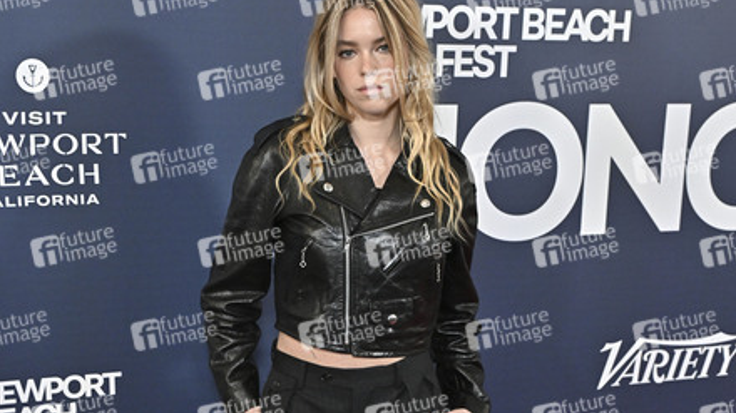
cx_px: 364
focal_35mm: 44
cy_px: 206
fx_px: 858
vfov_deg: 27.1
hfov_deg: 46.4
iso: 2500
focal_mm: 41
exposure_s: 1/320
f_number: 5.6
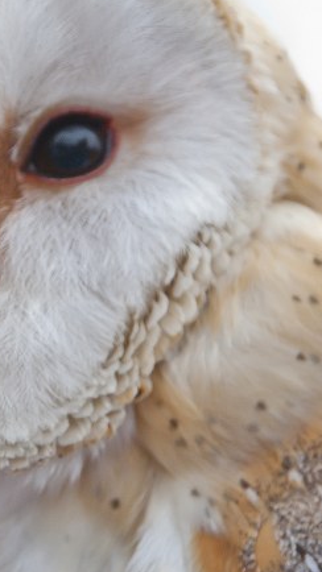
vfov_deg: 7.4
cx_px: -21
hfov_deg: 4.2
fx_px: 4404
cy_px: 228
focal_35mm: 290
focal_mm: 100
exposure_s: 1/350
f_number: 5.6
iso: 500
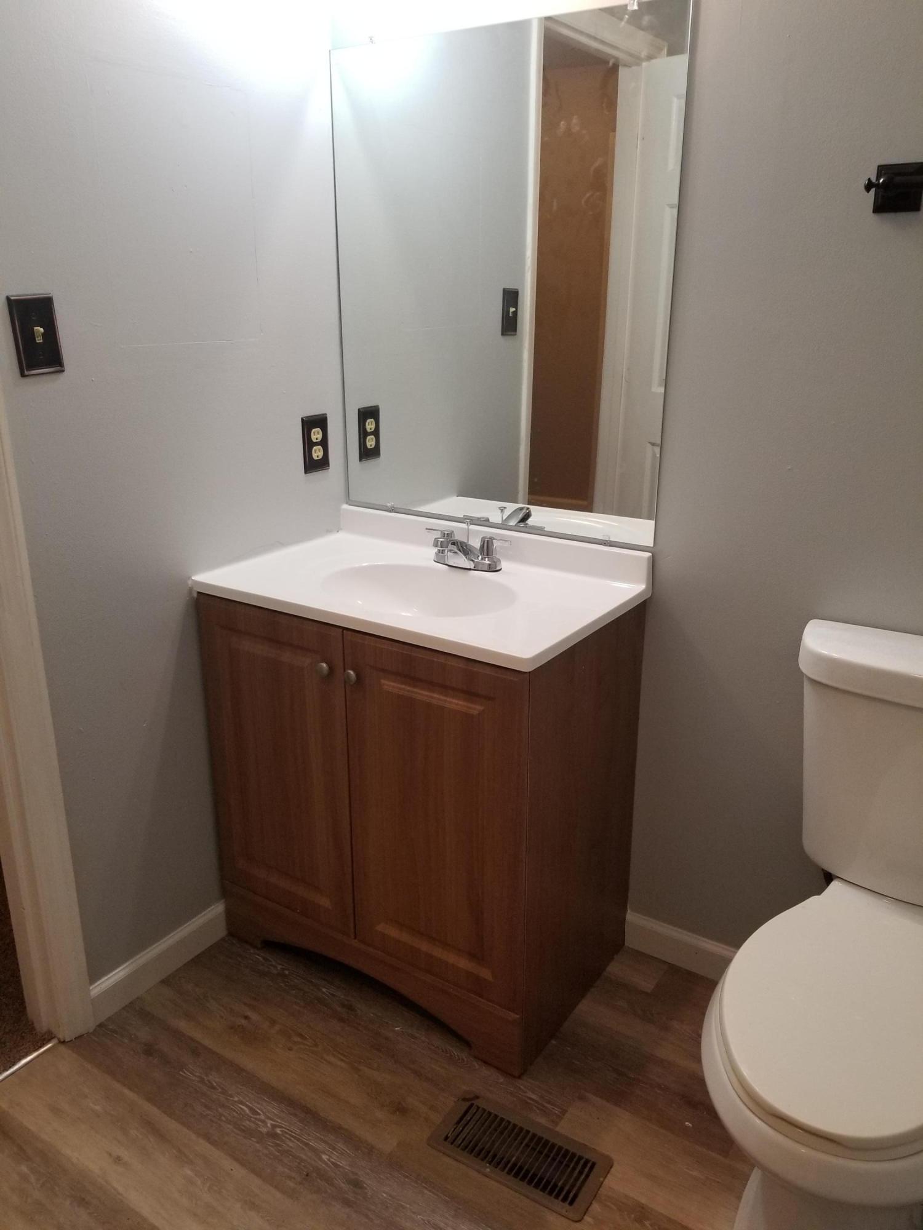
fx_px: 924
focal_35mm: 26
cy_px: 615
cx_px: 462
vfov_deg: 67.3
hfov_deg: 53.1
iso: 200
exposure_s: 1/60
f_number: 1.7
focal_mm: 4.25
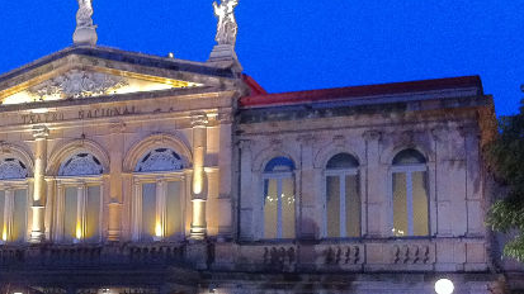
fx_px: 945
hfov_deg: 30.4
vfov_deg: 17.7
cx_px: 121
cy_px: 186
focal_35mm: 68
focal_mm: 3.85
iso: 800
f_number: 2.8
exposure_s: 1/15
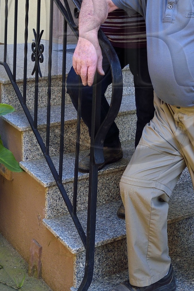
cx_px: 118
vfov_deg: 27.2
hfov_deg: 18.9
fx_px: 583
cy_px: 37
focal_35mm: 72
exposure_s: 1/160
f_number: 11
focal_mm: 32
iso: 800
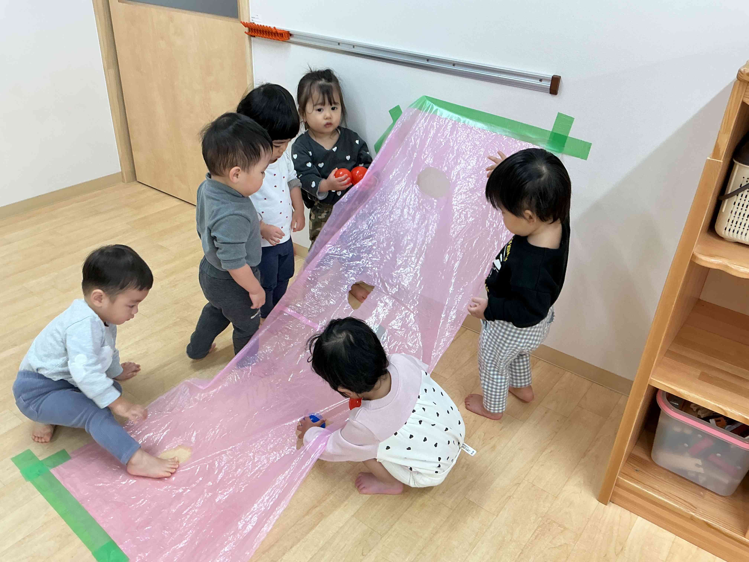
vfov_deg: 48.2
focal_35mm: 29
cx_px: 374
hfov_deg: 61.7
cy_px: 281
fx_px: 627
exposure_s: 1/60
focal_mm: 3
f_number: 1.8
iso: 40
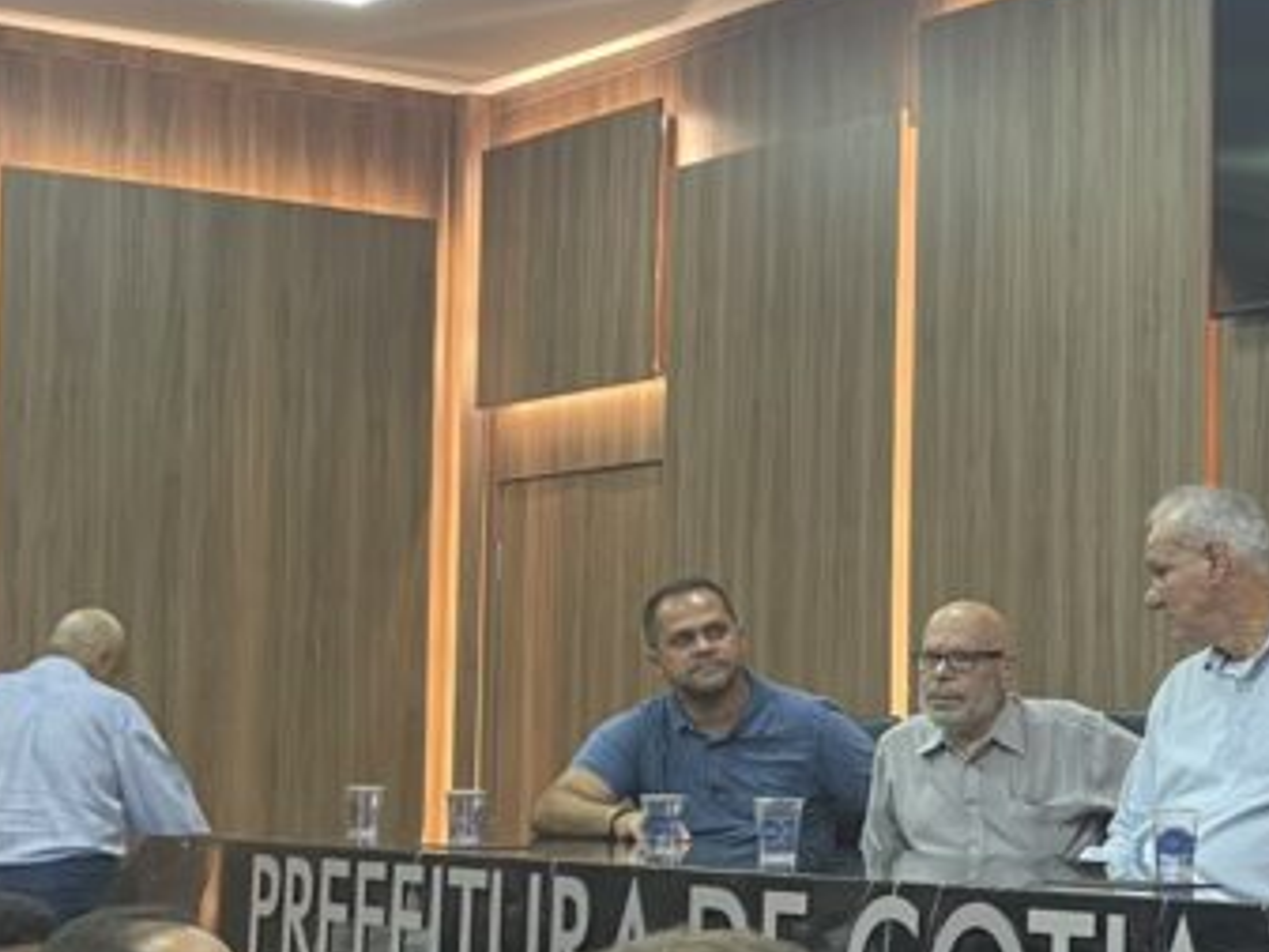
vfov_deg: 18.7
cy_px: 549
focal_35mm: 79
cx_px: 1416
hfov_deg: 23.1
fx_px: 2897
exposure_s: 1/60
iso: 125
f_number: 1.6
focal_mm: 4.2
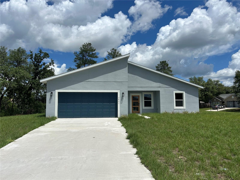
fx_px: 180
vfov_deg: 53.1
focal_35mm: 26
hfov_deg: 67.3
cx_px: 120
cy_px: 90
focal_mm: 5.7
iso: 50
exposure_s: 1/10309
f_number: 1.5
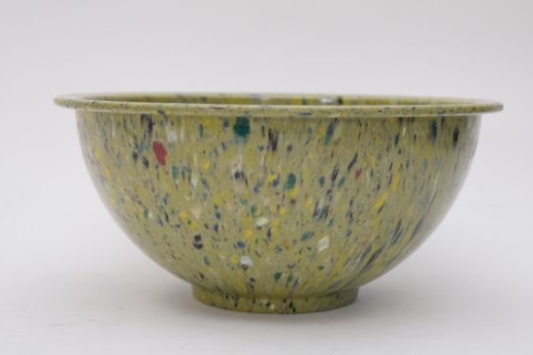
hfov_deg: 28.8
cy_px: 176
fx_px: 1036
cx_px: 259
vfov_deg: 19.5
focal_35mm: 70
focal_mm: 40
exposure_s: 1/100
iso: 1600
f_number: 5.6
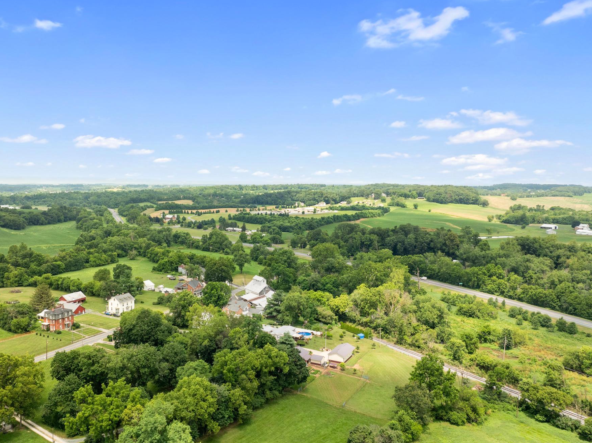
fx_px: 479
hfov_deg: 63.2
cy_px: 243
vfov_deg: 49.6
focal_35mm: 28
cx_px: 251
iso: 260
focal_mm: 12.29
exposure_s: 1/2000
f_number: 2.8
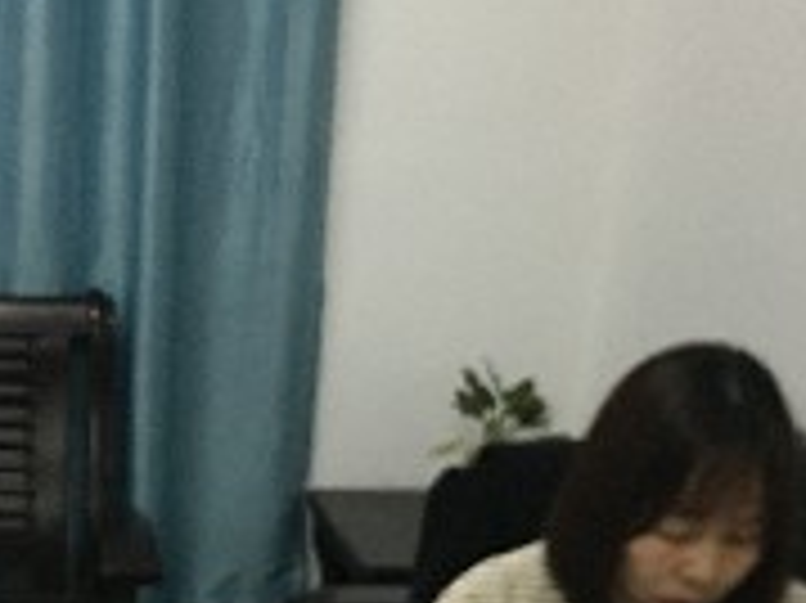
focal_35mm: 81
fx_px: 1885
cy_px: 677
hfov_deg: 23.6
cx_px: 99
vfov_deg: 17.5
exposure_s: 1/17
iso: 80
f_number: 2.2
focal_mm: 4.15
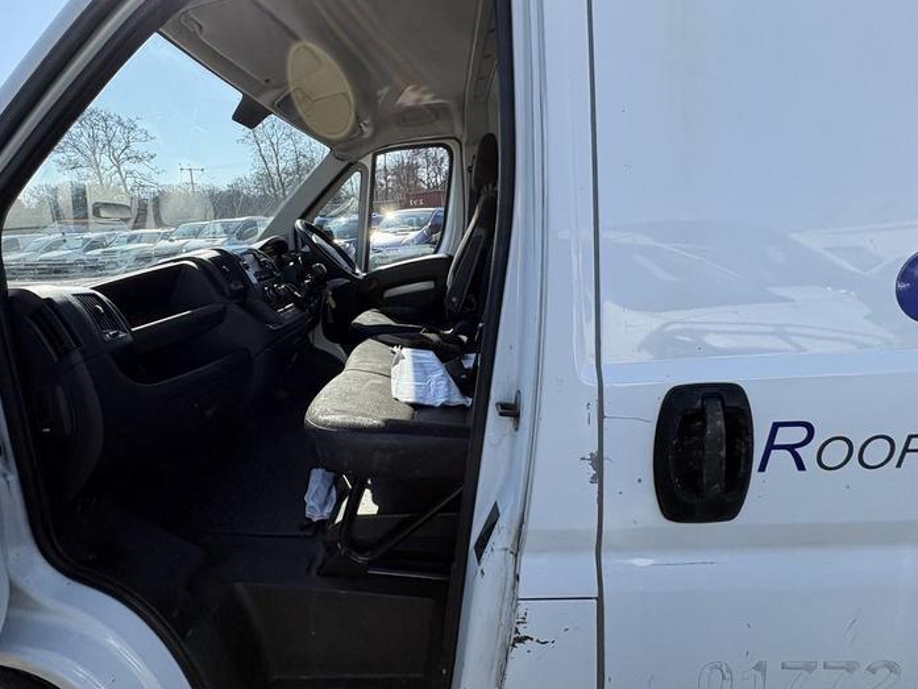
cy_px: 312
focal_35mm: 18
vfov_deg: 71.4
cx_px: 421
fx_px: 477
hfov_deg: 87.6
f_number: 2.2
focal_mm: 2.22
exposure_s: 1/831
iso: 50
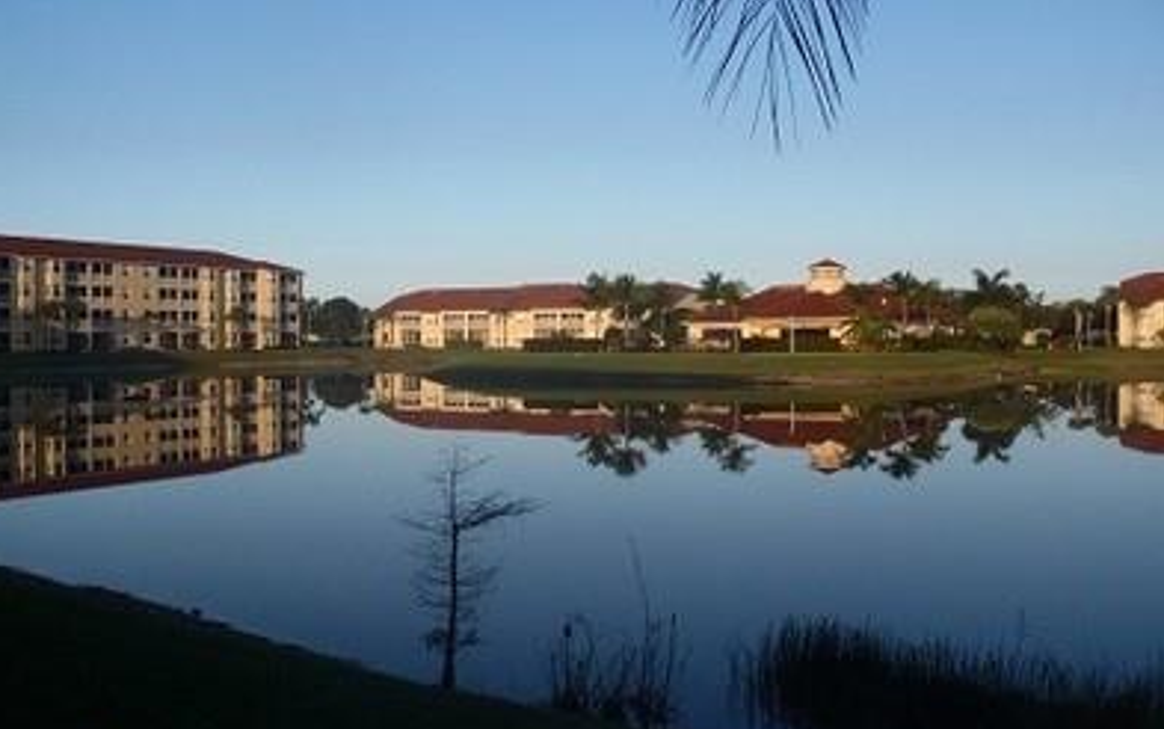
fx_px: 1301
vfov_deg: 31.3
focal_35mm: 41
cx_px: 575
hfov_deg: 48.2
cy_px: 347
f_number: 13
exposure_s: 1/80
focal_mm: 6.83
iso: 125
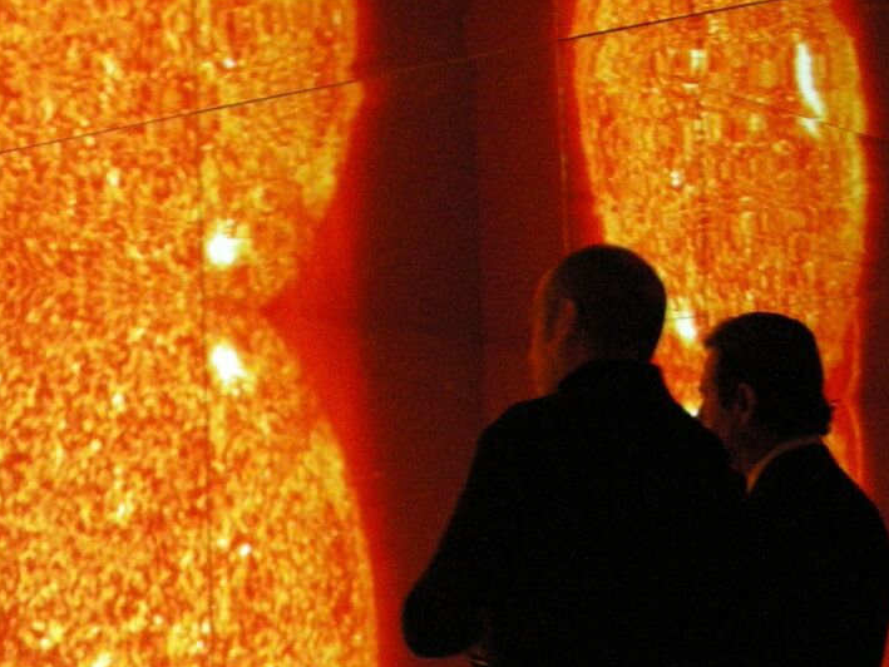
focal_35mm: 111
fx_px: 2851
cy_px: 700
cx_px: -144
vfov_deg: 13.1
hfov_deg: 17.0
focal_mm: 8.5
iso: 400
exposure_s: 1/9.9
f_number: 2.9
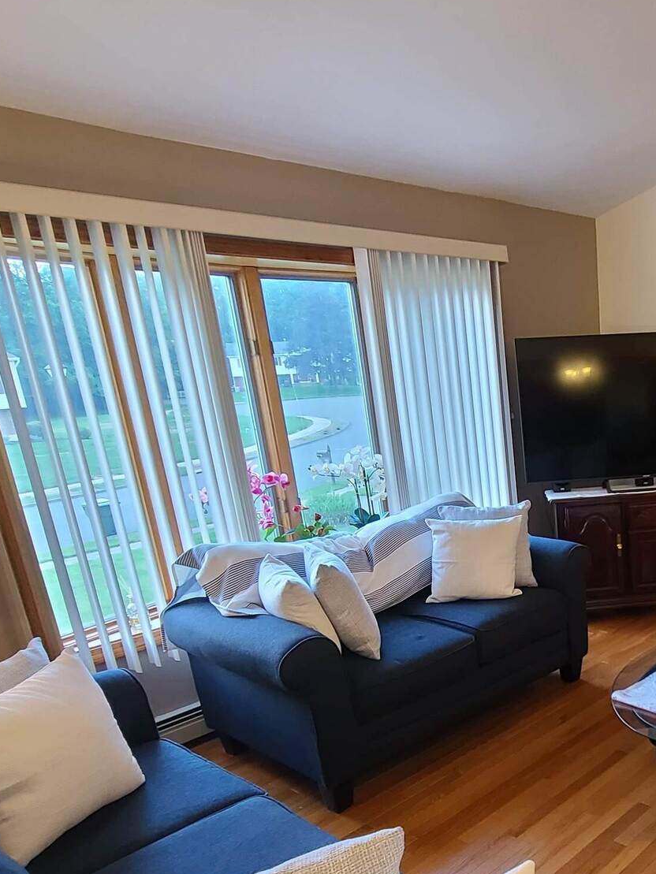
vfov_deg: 62.7
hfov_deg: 44.8
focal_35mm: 27
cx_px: 632
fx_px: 682
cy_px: 619
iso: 320
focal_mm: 2.2
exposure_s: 1/40
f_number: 2.2
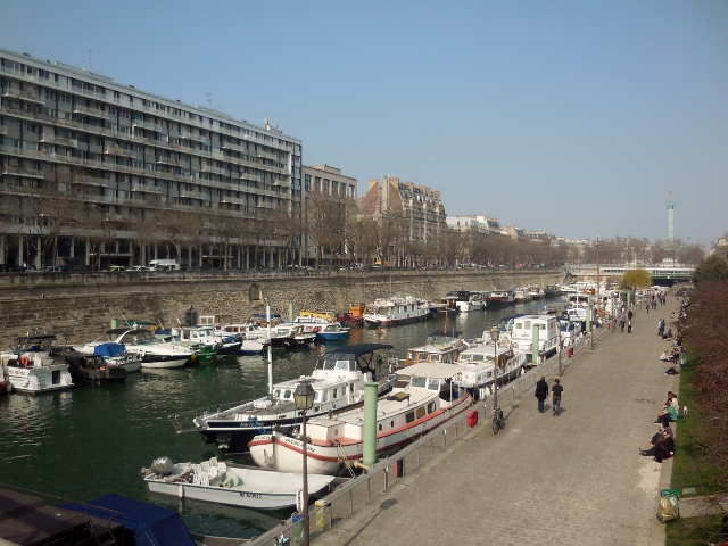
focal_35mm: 33
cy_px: 273
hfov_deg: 55.4
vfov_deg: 42.9
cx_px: 364
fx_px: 694
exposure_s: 1/500
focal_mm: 5.9
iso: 125
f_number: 7.4
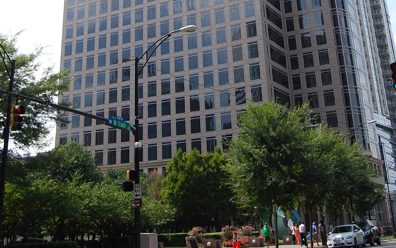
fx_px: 569
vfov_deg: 22.6
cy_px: -47
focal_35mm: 53
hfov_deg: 38.4
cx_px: 198
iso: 100
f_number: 7.1
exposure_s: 1/200
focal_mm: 23
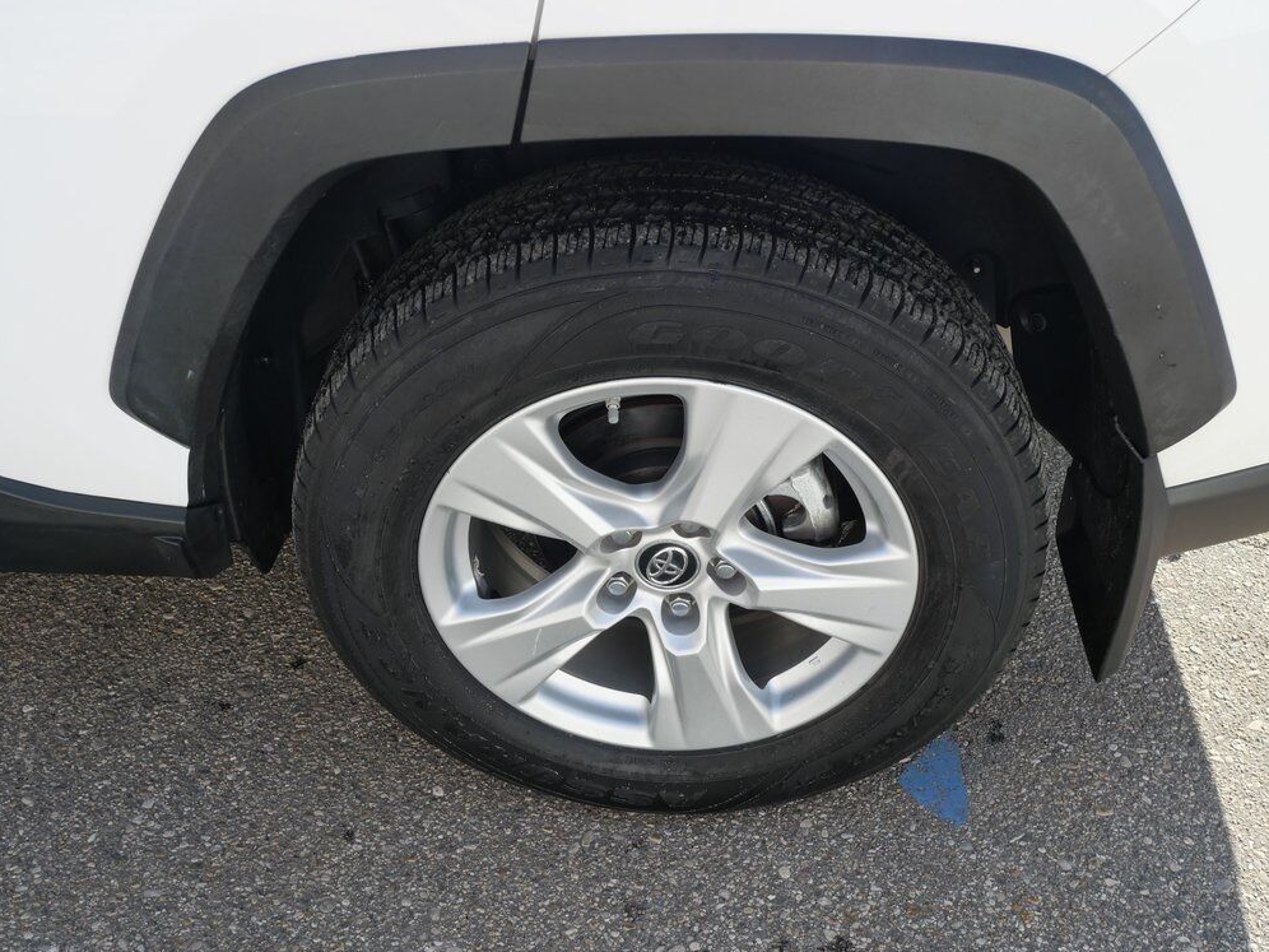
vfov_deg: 38.7
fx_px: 1356
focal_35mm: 37
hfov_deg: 50.1
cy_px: 486
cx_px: 646
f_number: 6.3
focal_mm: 18
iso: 200
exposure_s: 1/250
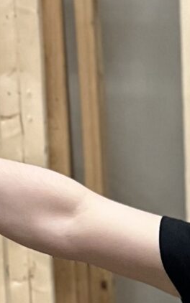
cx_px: 389
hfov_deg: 7.5
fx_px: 1383
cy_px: 582
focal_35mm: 167
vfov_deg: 11.4
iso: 400
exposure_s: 1/40
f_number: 1.6
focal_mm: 5.1
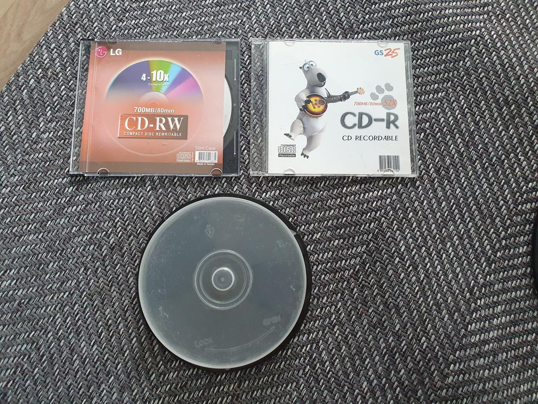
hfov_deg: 67.3
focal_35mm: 26
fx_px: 404
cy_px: 202
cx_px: 269
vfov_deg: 53.1
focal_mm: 4.32
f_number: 2.4
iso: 400
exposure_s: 1/40
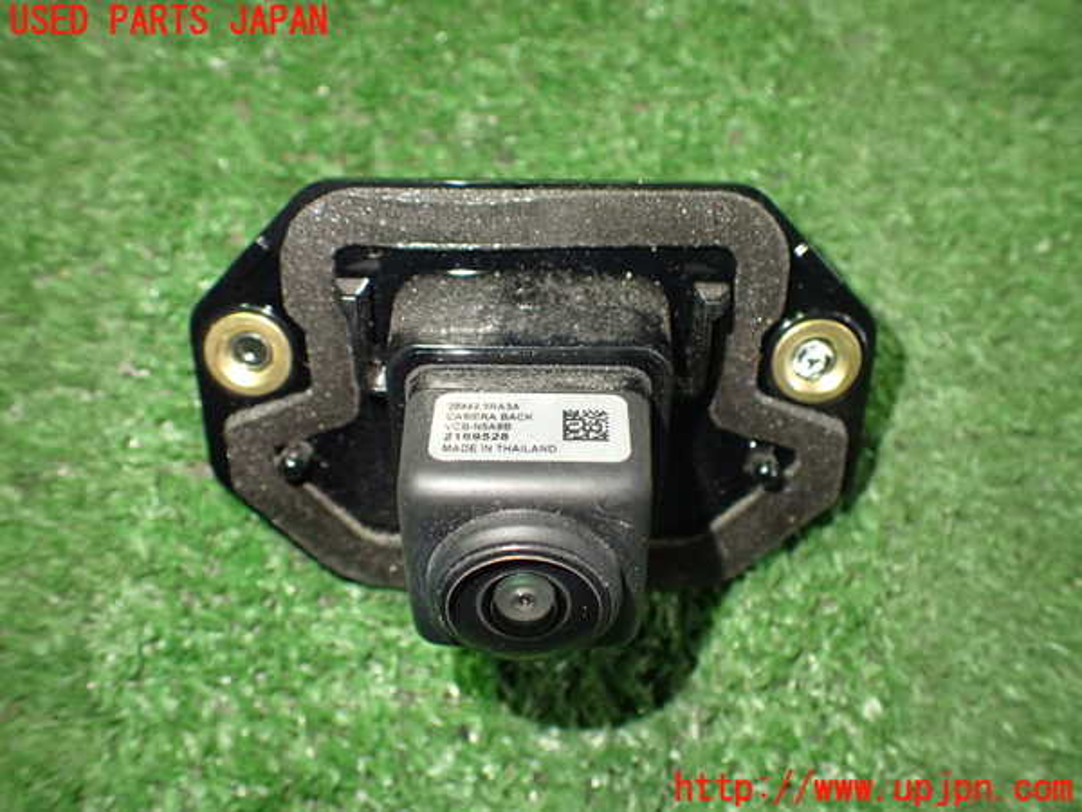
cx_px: 541
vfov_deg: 46.8
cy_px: 406
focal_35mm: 30
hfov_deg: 60.0
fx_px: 938
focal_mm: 5.4
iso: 800
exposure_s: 1/80
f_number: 2.3
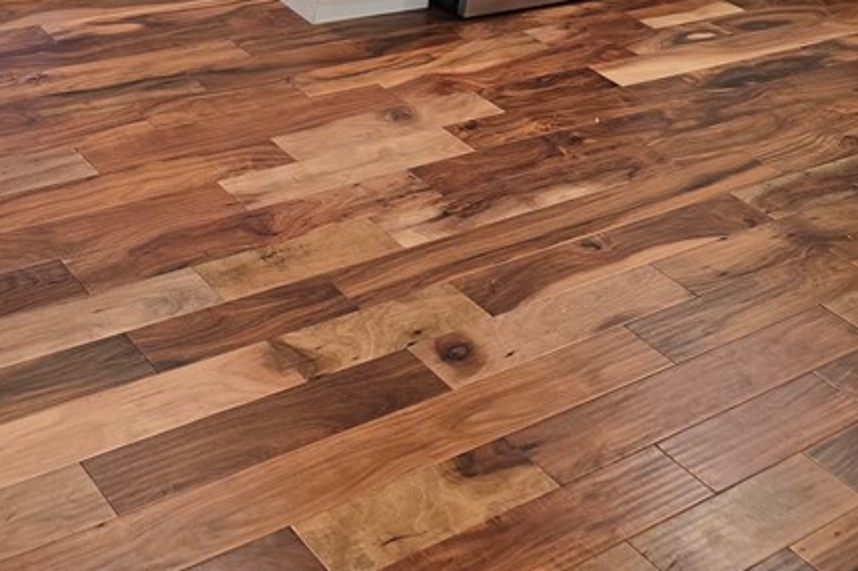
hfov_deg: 34.9
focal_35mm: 57
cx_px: 337
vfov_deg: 22.3
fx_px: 1357
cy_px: -74
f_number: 1.7
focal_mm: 6.3
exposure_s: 1/120
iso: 320
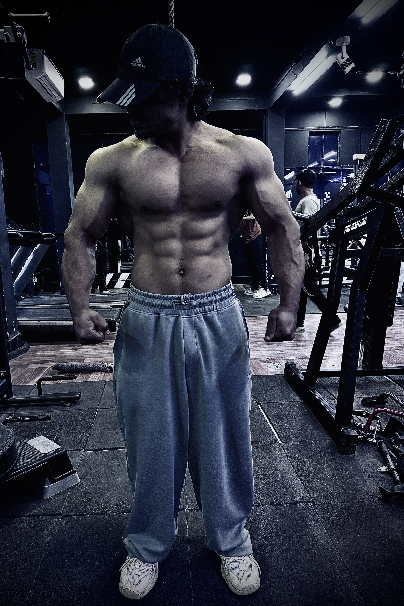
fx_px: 421
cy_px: 303
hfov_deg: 51.2
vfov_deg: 71.5
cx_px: 182
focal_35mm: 25
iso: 500
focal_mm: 6.76
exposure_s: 1/50
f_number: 1.78
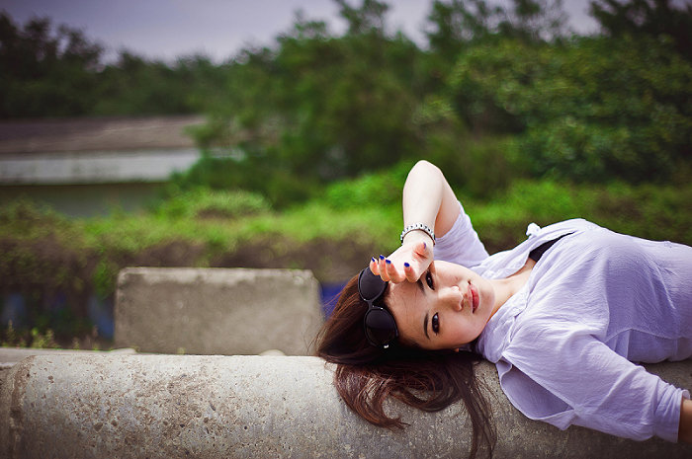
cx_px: 346
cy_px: 230
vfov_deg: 26.9
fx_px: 960
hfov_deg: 39.6
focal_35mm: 50
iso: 200
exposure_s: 1/8000
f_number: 1.8
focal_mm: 50
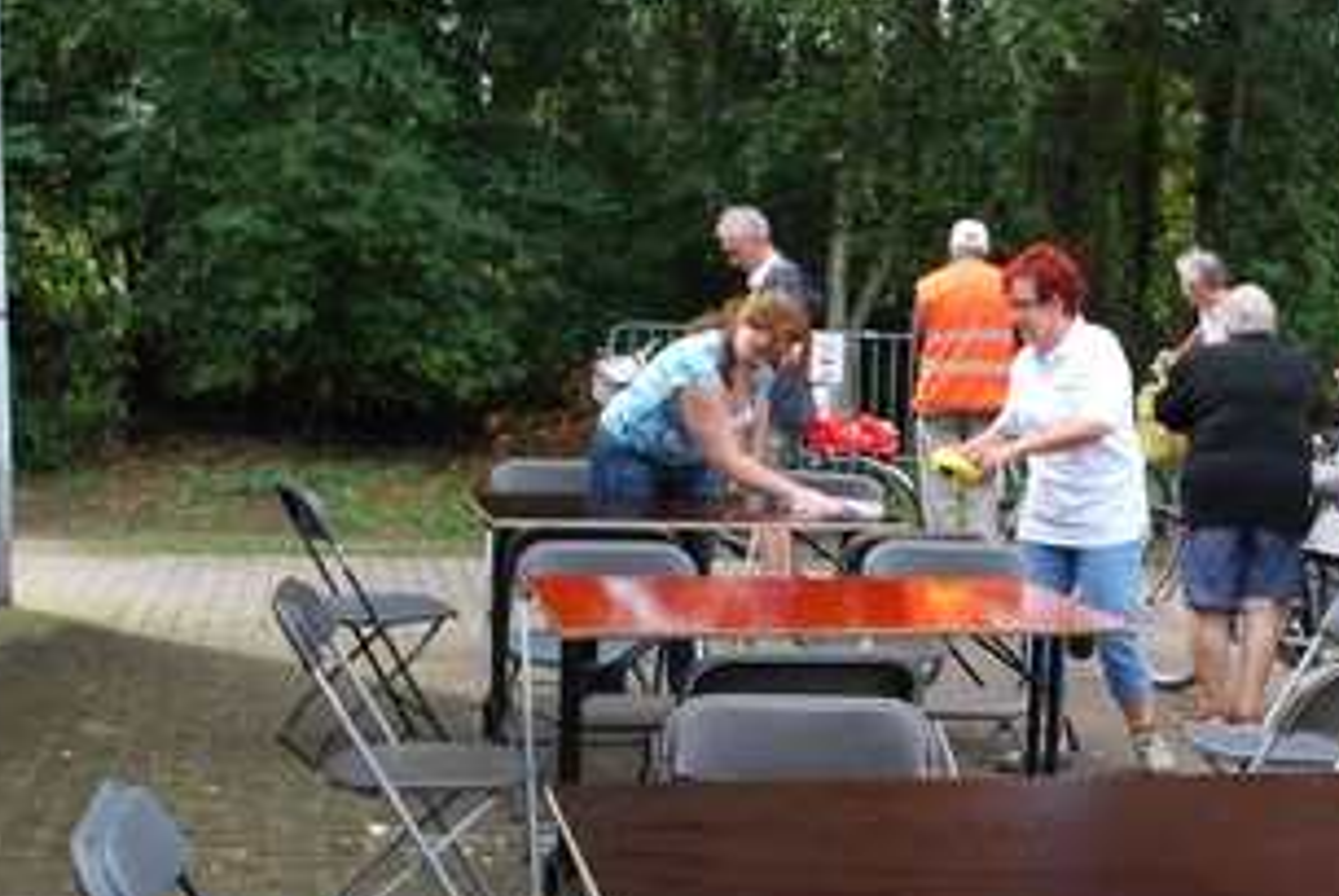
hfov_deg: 33.1
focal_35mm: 59
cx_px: 1036
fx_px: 2197
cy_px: 648
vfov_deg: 22.9
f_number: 5.6
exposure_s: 1/125
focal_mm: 20
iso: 125
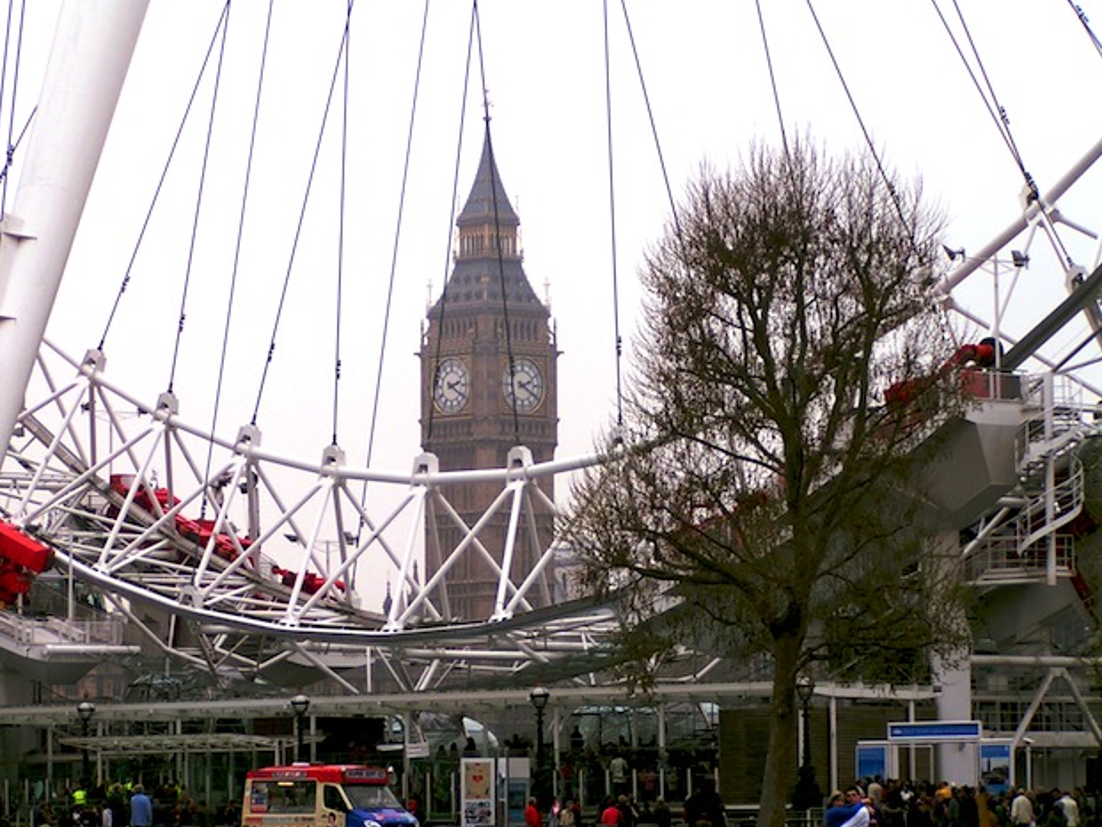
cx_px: 476
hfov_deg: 12.9
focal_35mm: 153
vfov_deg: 9.7
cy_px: 387
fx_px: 4872
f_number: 3.5
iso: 50
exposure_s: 1/200
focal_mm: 19.1
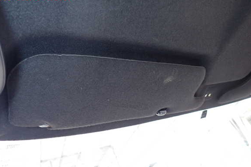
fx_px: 188
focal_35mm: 27
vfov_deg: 47.9
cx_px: 121
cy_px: 89
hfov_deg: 67.4
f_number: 2
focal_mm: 4.5
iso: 320
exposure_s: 1/30
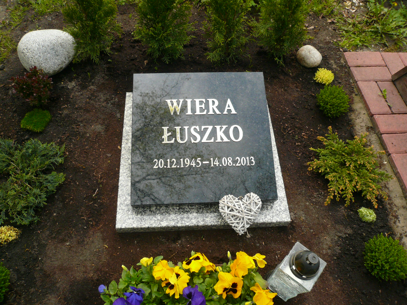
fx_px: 329
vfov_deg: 49.7
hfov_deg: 63.4
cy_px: 152
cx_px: 204
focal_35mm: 28
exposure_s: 1/500
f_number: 2.8
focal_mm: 4.6
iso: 100
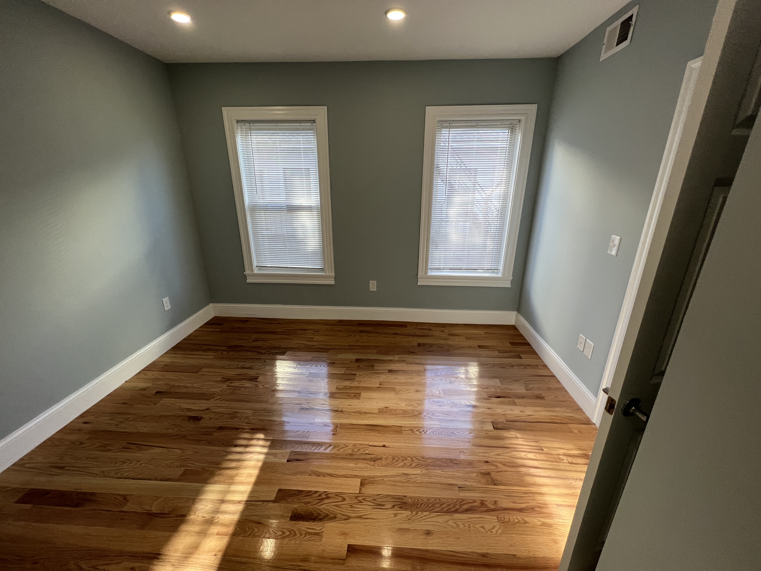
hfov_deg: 106.2
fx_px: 286
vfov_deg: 89.9
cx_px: 380
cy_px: 286
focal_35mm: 13
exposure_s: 1/120
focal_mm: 1.57
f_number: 1.8
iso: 100
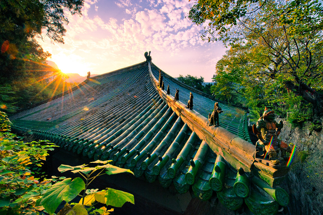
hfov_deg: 100.4
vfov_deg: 77.3
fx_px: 135
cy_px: 108
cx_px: 162
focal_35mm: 15
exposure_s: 1/50
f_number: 22
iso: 160
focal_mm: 15
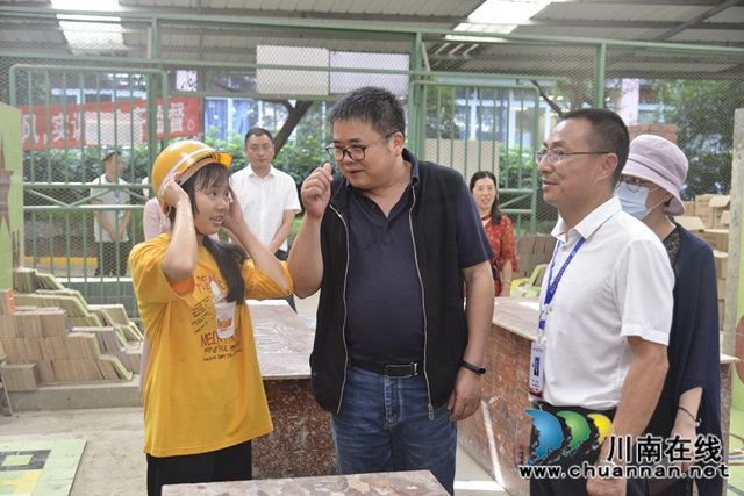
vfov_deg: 35.1
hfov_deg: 50.7
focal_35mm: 38
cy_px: 248
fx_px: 785
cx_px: 372
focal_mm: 38
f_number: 4
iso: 640
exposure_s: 1/100
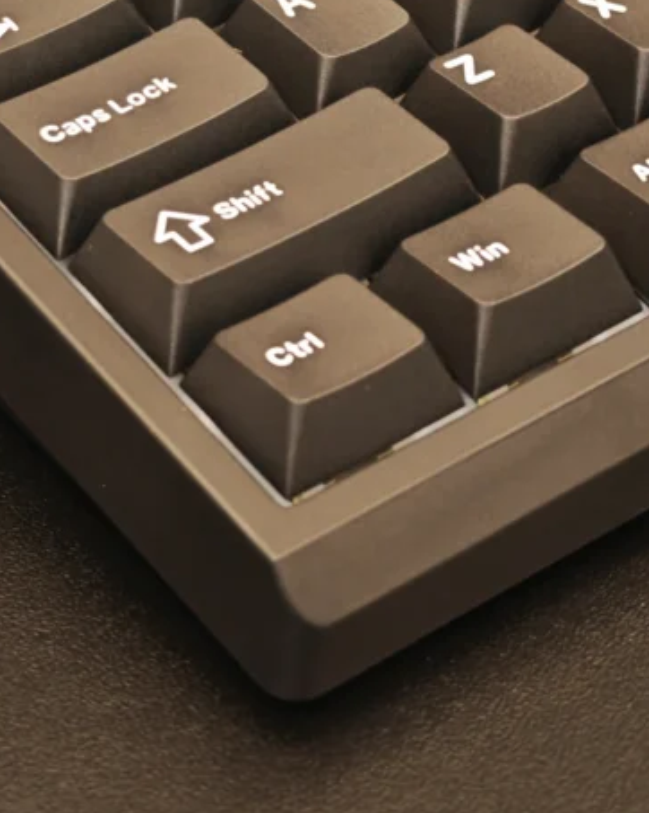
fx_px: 3820
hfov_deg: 9.7
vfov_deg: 12.0
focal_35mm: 159
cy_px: -11
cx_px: 307
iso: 5000
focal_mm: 15.38
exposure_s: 1/14
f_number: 2.6
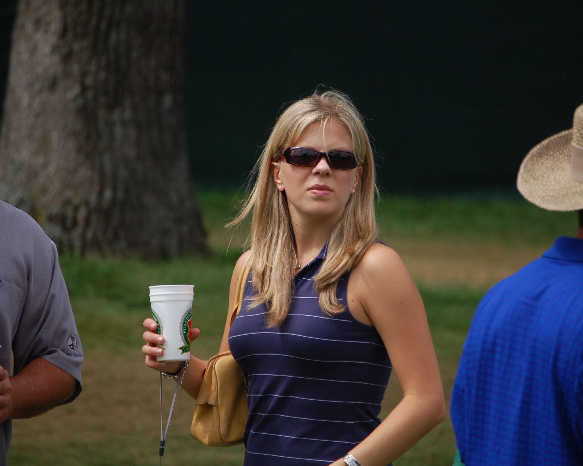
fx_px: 5866
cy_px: 234
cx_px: 287
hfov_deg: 5.7
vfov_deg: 4.6
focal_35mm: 340
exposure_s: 1/640
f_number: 5.6
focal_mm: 200
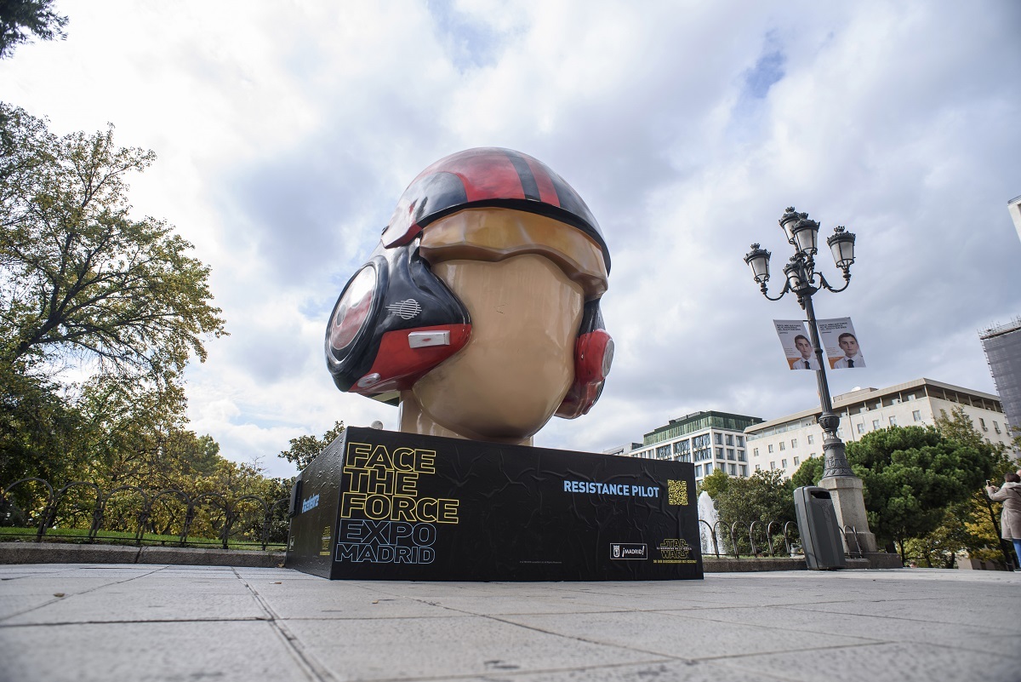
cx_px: 510
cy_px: 341
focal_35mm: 20
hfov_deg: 84.0
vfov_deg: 62.0
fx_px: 567
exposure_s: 1/500
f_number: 5.6
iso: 200
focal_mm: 20
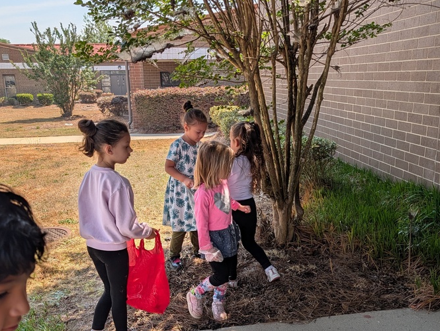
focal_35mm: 37
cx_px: 253
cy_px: 219
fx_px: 470
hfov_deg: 50.0
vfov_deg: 38.3
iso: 18
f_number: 1.68
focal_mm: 6.9
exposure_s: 1/917
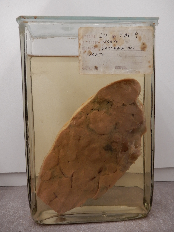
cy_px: 116
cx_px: 87
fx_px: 161
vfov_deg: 71.6
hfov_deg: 56.8
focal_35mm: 24
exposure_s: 1/30
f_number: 3.4
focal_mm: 4.3
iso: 160
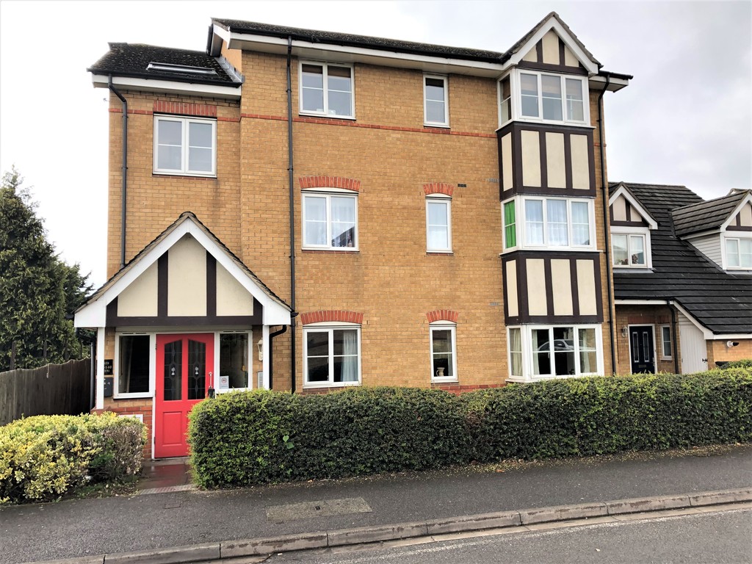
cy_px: 282
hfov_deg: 63.4
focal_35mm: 28
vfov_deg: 49.7
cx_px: 376
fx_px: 608
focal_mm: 4
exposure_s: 1/120
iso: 25
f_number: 1.8
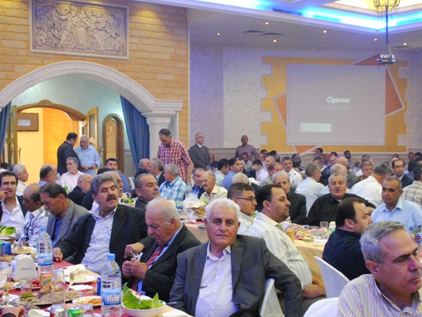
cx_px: 226
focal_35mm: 50
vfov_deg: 29.0
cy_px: 197
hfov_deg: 38.2
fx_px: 610
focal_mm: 18
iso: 1600
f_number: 4
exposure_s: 1/60
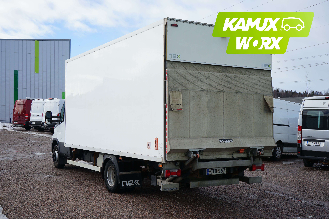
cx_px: 164
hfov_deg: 45.4
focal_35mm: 43
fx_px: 393
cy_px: 110
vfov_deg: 31.2
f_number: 11
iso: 100
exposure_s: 1/125
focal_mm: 43
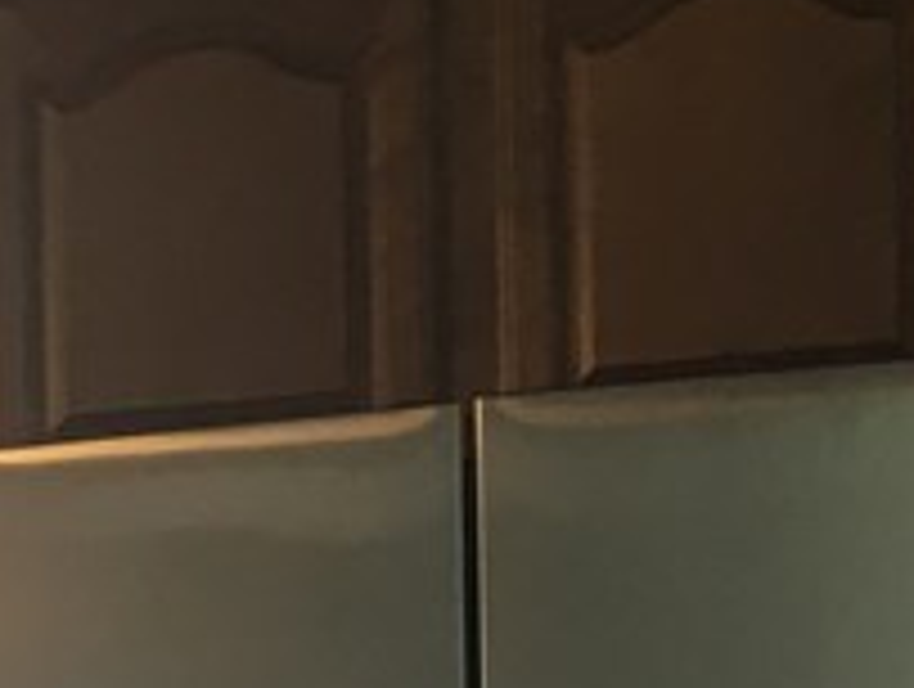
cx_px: -1090
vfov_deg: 9.7
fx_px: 3862
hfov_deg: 11.7
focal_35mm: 146
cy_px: 1250
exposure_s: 1/30
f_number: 2.2
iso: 50
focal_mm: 4.15
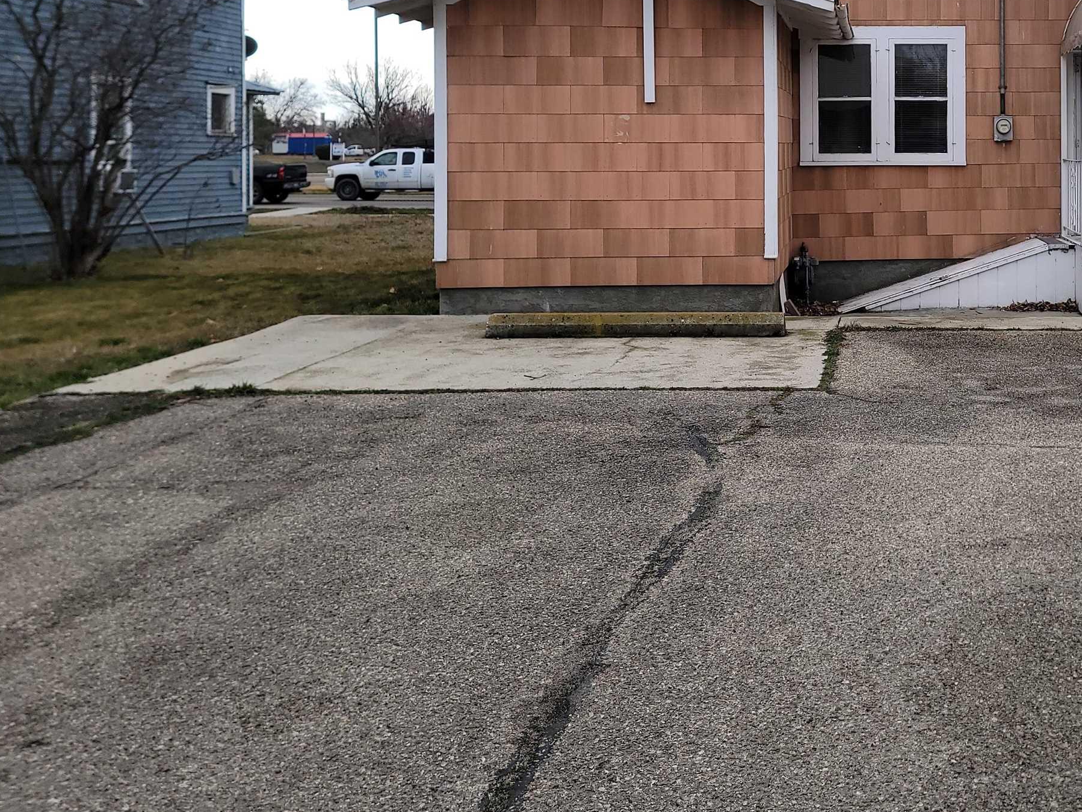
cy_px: 146
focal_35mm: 41
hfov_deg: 43.8
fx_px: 1282
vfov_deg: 33.9
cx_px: 852
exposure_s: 1/505
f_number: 1.8
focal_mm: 6.7
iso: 16
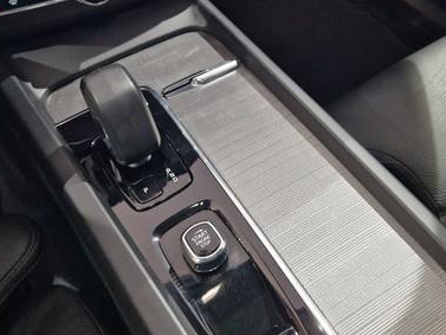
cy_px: 130
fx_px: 503
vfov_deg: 36.7
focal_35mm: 39
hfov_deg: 47.8
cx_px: 235
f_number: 1.8
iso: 640
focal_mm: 5.4
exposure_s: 1/100
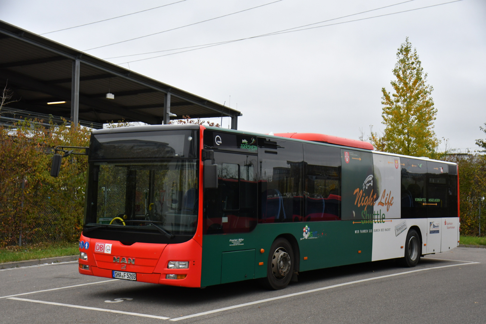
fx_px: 689
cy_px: 162
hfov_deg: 38.9
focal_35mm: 51
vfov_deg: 26.5
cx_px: 243
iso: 720
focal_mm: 34
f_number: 4.2
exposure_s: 1/1000
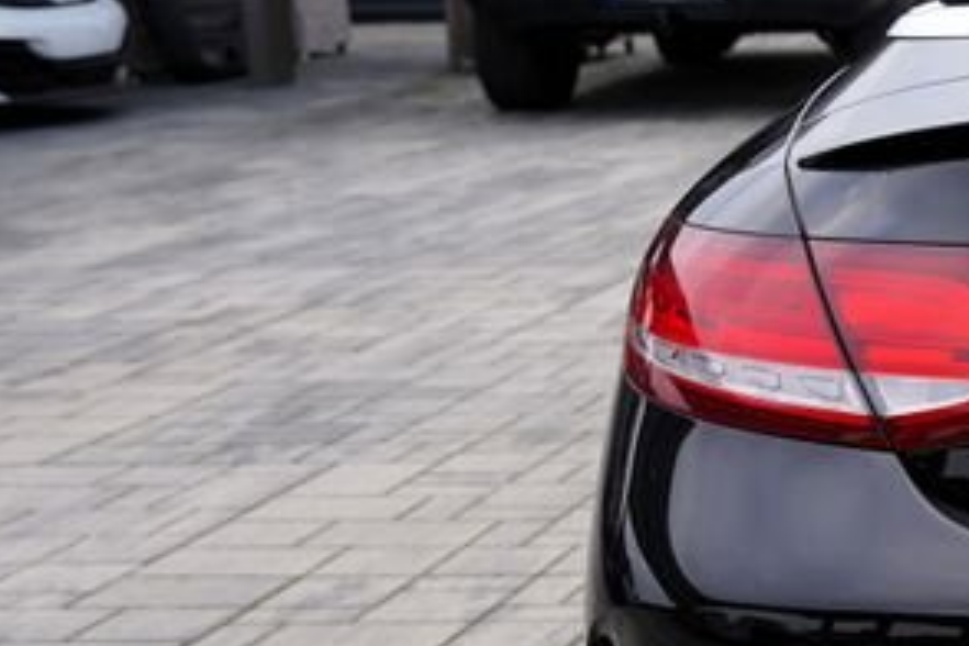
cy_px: 275
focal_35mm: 108
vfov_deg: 12.7
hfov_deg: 16.7
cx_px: 1572
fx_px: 2907
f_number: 4.5
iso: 100
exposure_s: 1/100
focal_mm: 31
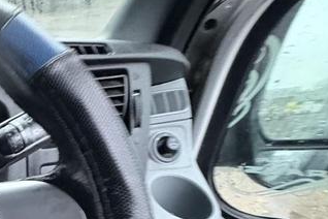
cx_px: -90
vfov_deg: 28.1
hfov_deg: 34.7
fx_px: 374
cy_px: 270
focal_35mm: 41
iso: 1000
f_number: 2.2
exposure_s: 1/30
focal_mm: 2.22
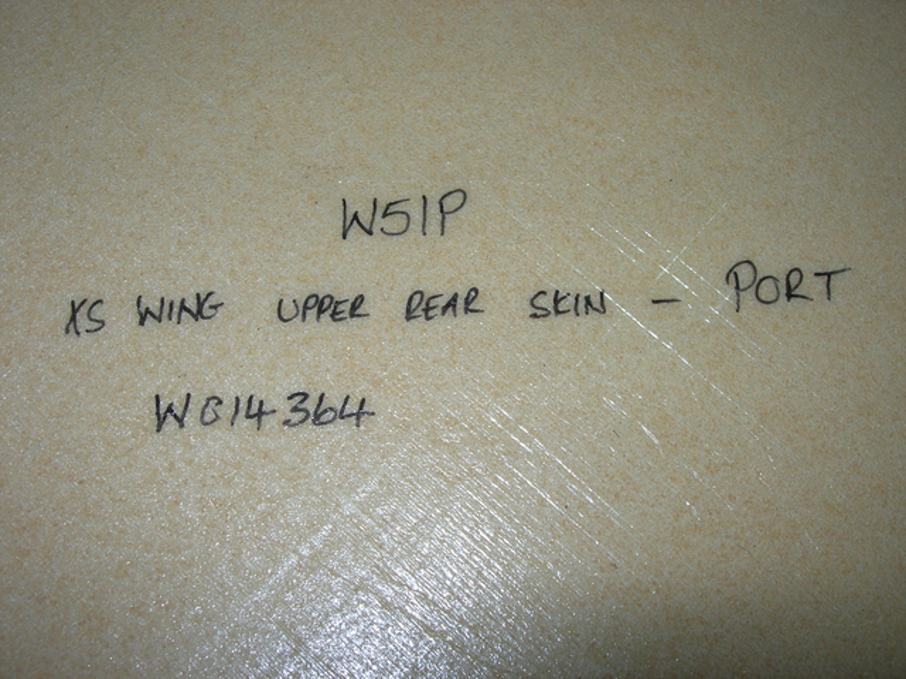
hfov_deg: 49.0
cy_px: 340
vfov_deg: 37.7
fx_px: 995
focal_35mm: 38
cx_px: 453
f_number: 4.8
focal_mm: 7.8
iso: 64
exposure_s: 1/60.1
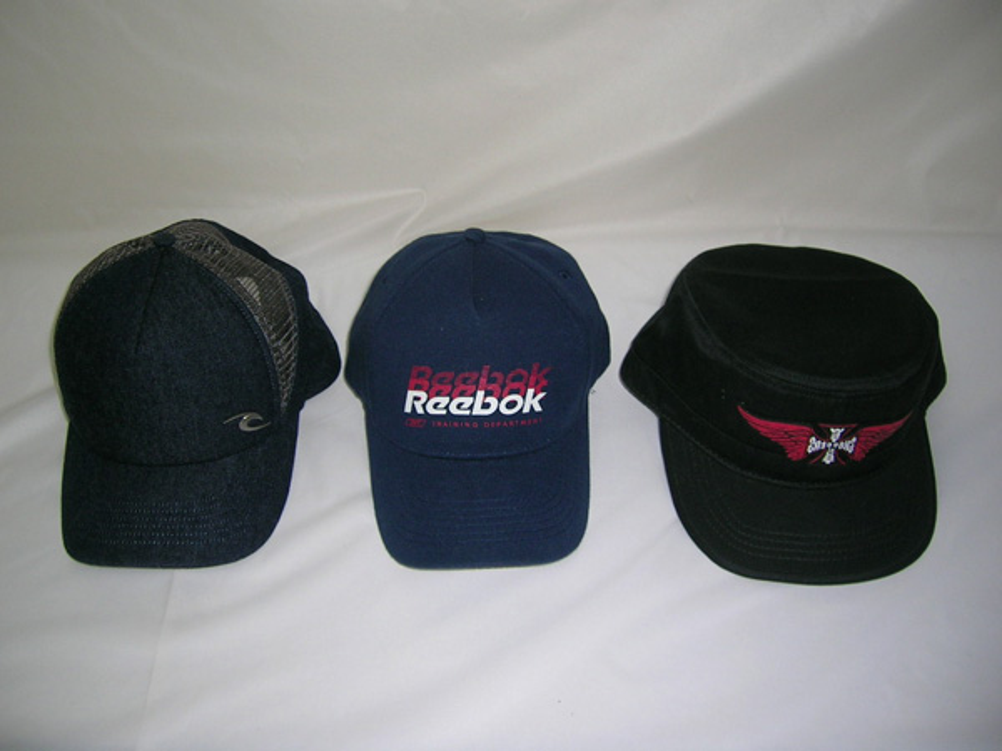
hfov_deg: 52.6
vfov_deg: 40.7
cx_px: 501
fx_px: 1013
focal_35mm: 35
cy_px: 376
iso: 50
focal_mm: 5.4
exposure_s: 1/60.1
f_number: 2.8
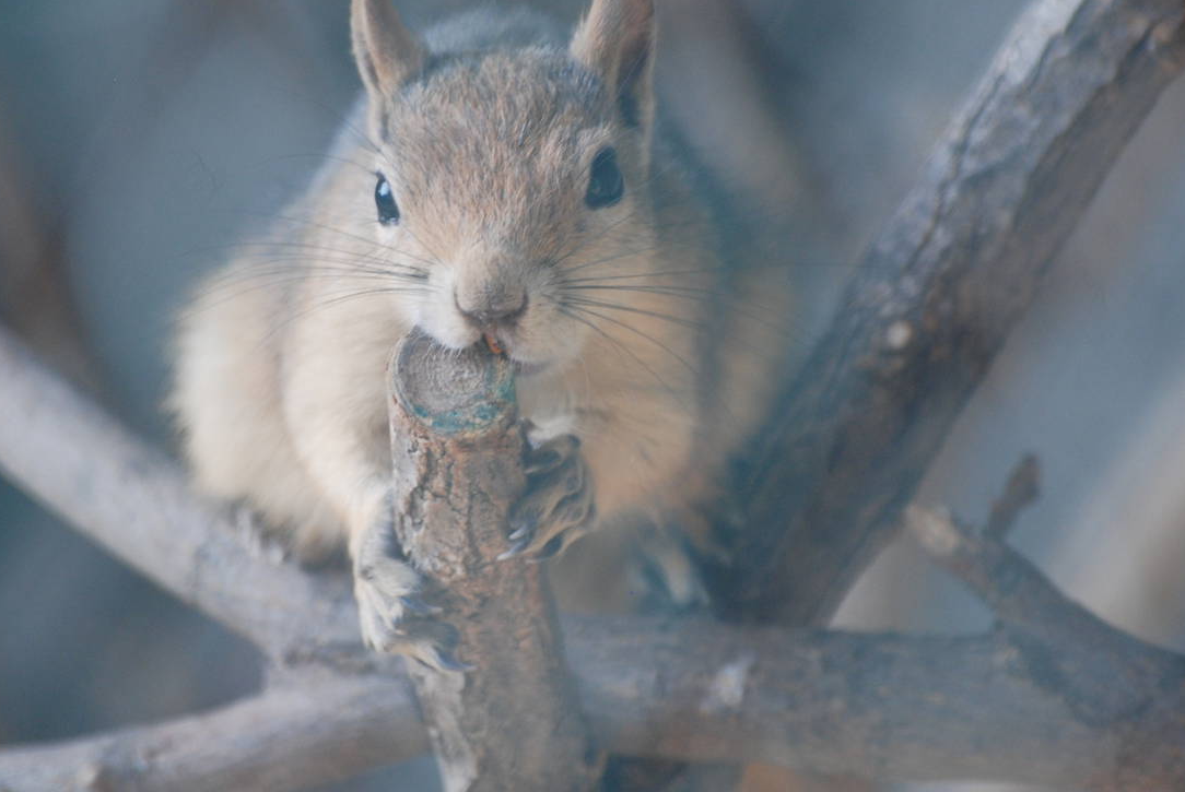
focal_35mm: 598
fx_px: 19702
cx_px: 585
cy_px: 337
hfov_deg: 3.4
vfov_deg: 2.3
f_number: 5.6
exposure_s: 1/160
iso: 400
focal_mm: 270
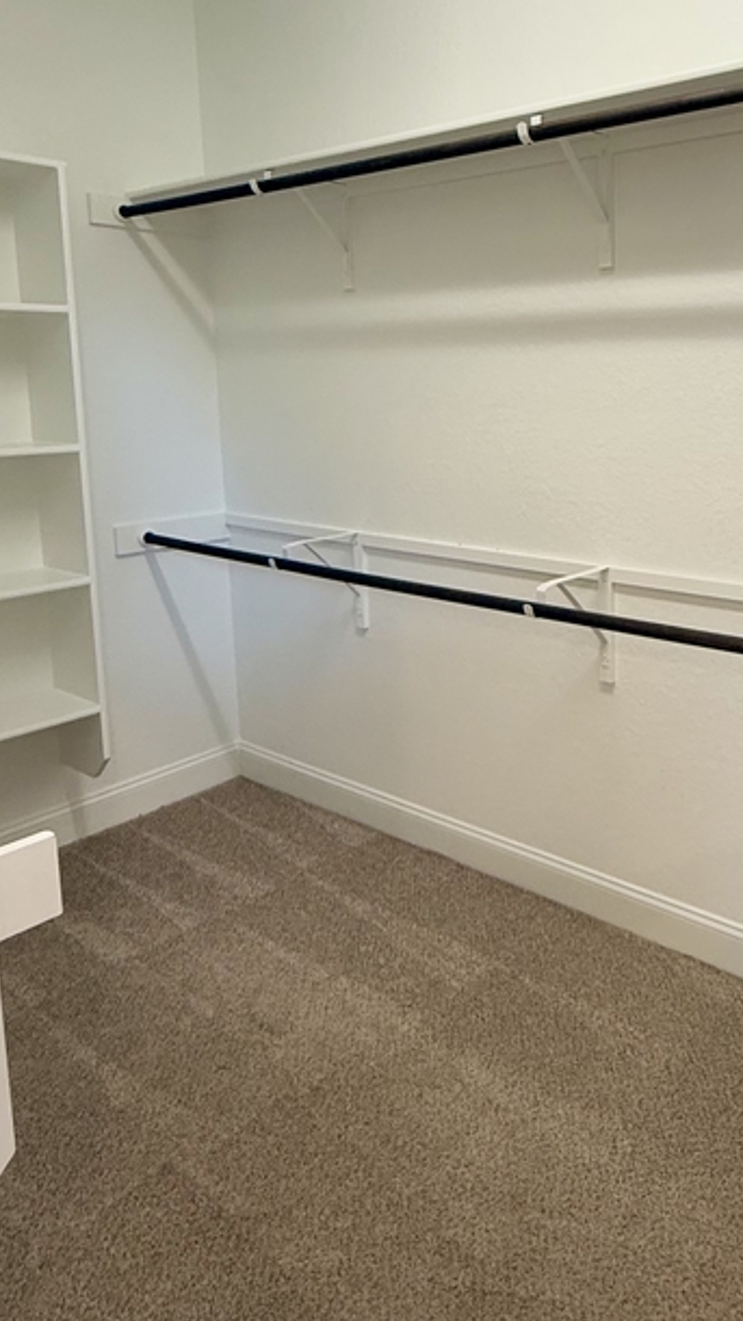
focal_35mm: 27
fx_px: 946
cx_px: 583
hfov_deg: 41.3
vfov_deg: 69.0
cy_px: 511
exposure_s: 1/60
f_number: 2.2
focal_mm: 2.22
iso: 200
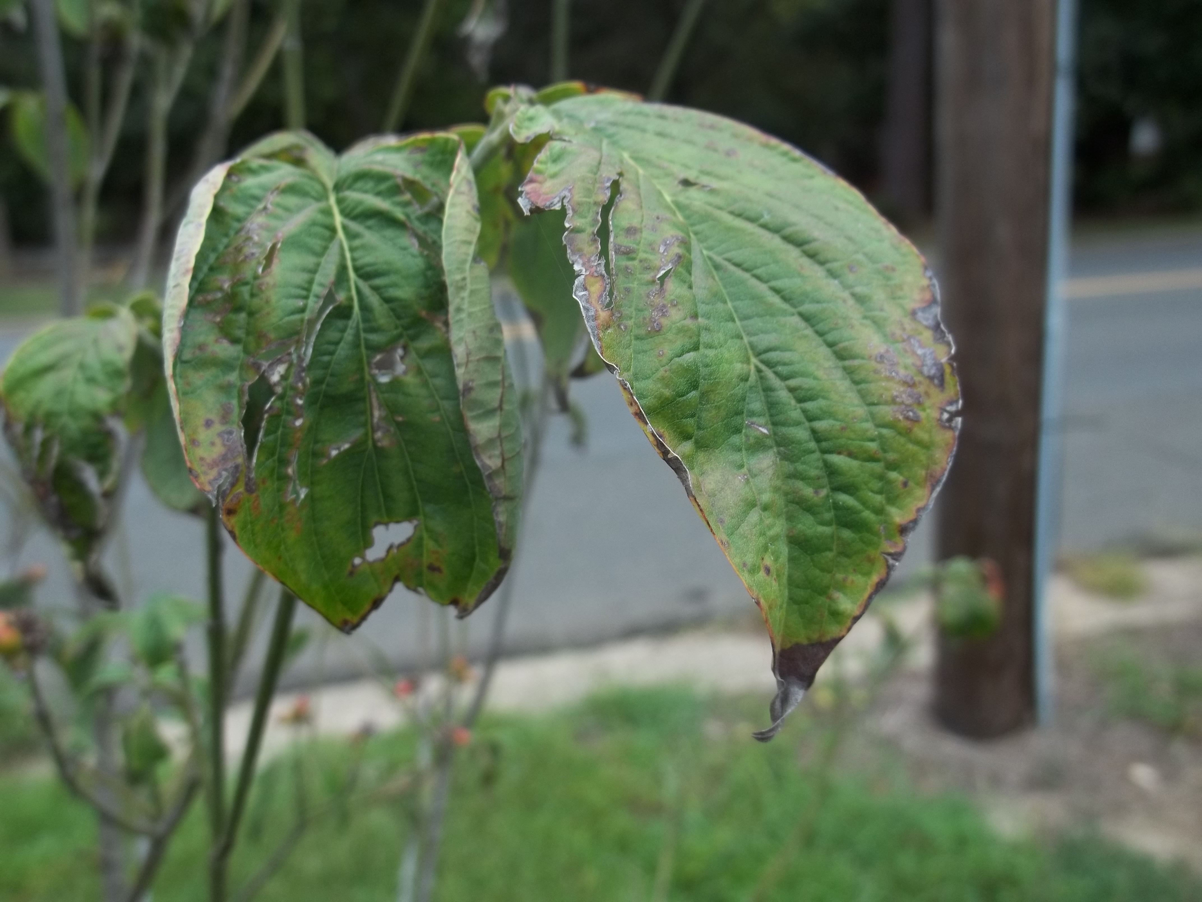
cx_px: 601
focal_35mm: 33
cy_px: 451
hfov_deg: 55.4
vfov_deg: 42.9
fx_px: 1146
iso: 64
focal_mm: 5.9
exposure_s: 1/200
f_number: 3.3
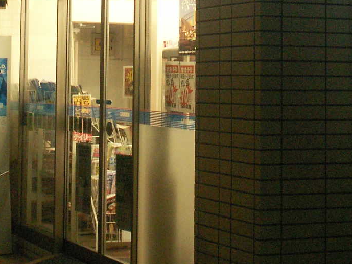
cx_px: 132
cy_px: -36
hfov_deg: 17.9
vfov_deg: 13.2
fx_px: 1119
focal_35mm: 110
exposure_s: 1/20
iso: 160
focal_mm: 7.7
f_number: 3.5
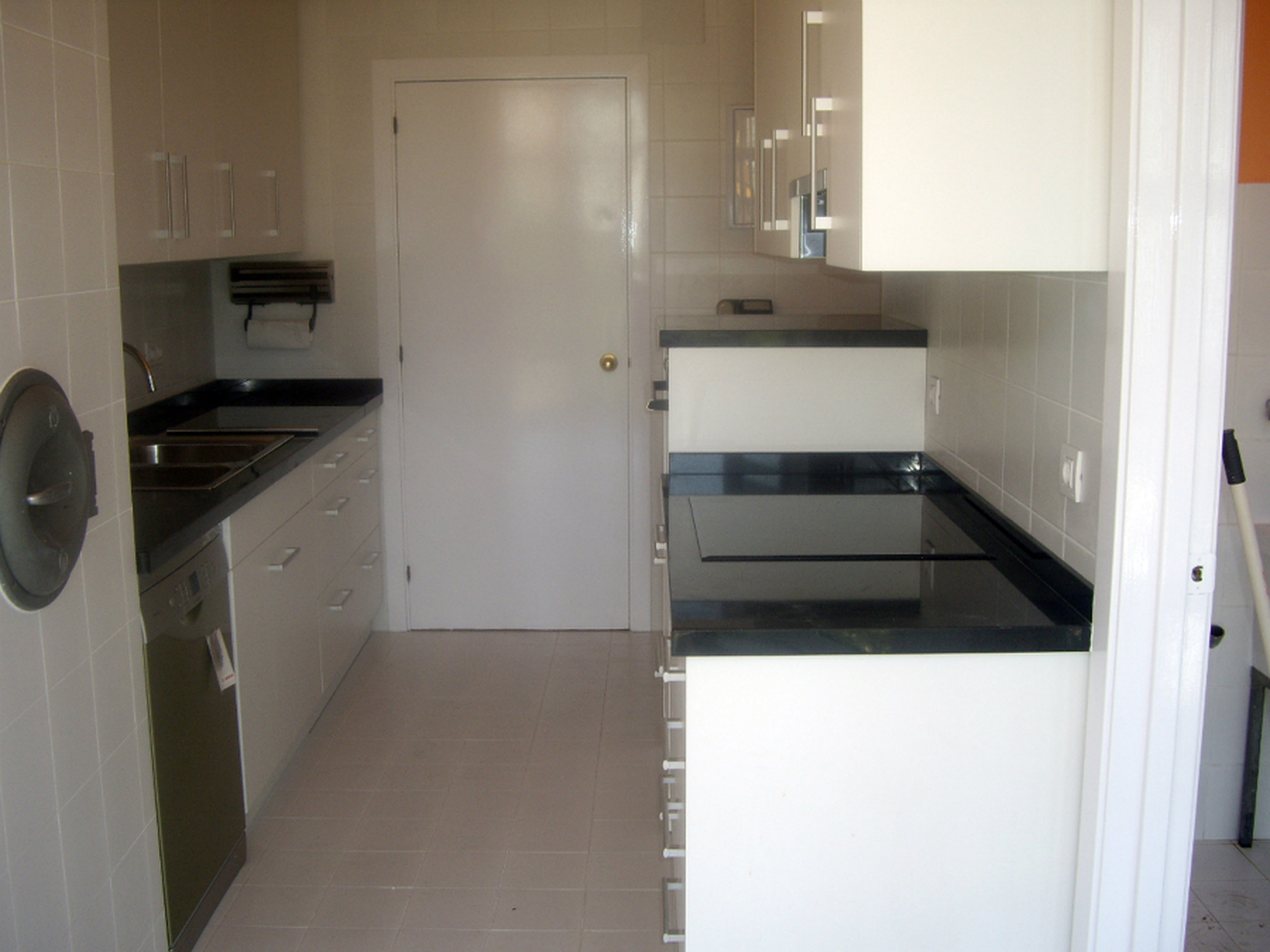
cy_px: 476
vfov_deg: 37.7
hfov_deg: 49.0
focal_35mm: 38
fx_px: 1394
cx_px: 635
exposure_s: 1/80
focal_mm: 7.9
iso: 100
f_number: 2.8
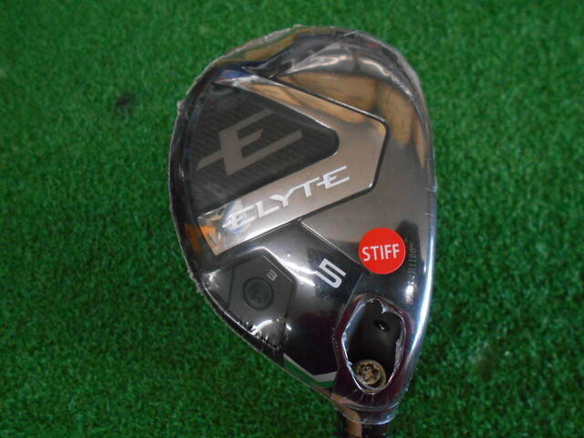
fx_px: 439
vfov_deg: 53.1
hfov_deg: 67.3
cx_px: 292
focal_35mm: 26
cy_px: 219
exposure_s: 1/125
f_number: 3.2
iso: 800
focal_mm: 4.6
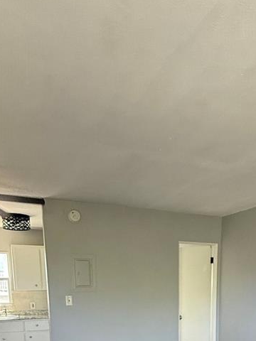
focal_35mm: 35
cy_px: 350
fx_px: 345
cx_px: 174
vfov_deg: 44.0
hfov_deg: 40.1
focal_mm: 2.22
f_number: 2.2
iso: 320
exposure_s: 1/99
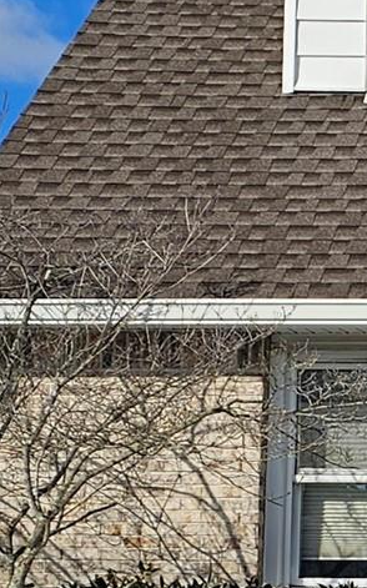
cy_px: 574
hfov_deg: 9.5
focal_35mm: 106
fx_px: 1698
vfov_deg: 19.1
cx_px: 1116
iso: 12
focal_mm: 6.3
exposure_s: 1/2000
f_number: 1.7
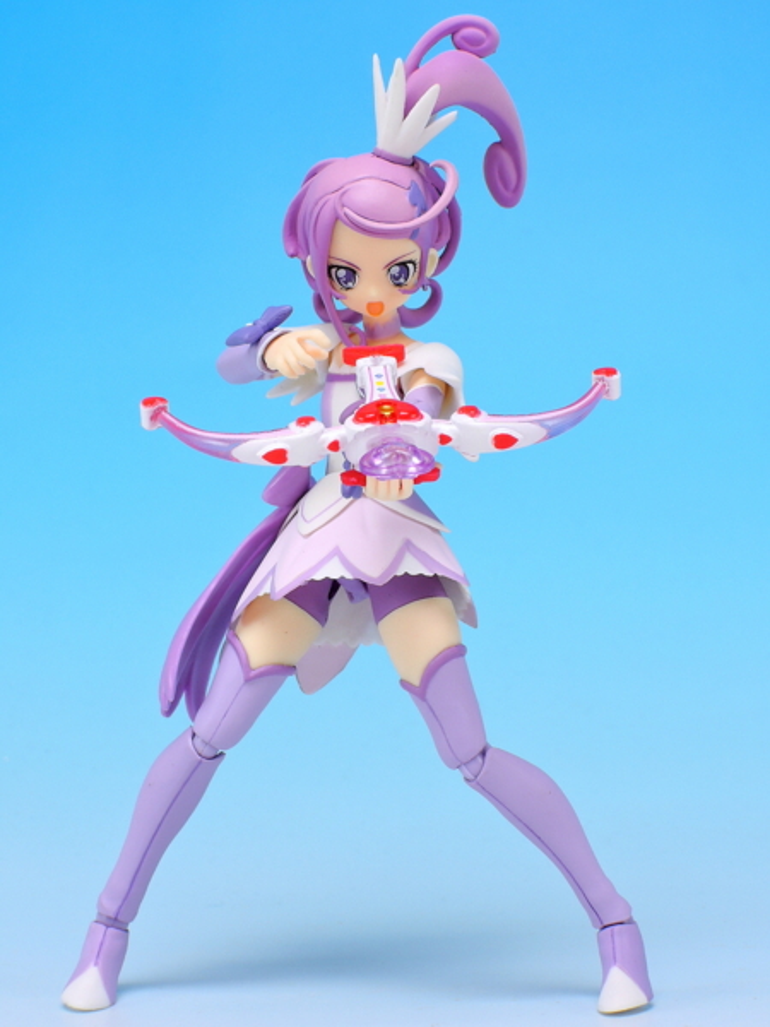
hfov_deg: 14.1
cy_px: 514
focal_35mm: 105
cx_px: 385
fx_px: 3114
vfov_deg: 18.7
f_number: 7.3
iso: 80
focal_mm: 22.4
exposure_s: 1/1.6
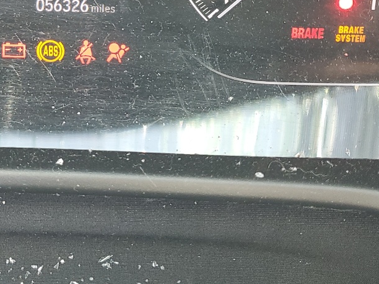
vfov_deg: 21.0
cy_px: 15
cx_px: 55
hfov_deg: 27.7
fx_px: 745
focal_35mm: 68
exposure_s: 1/60.2
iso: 95
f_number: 1.5
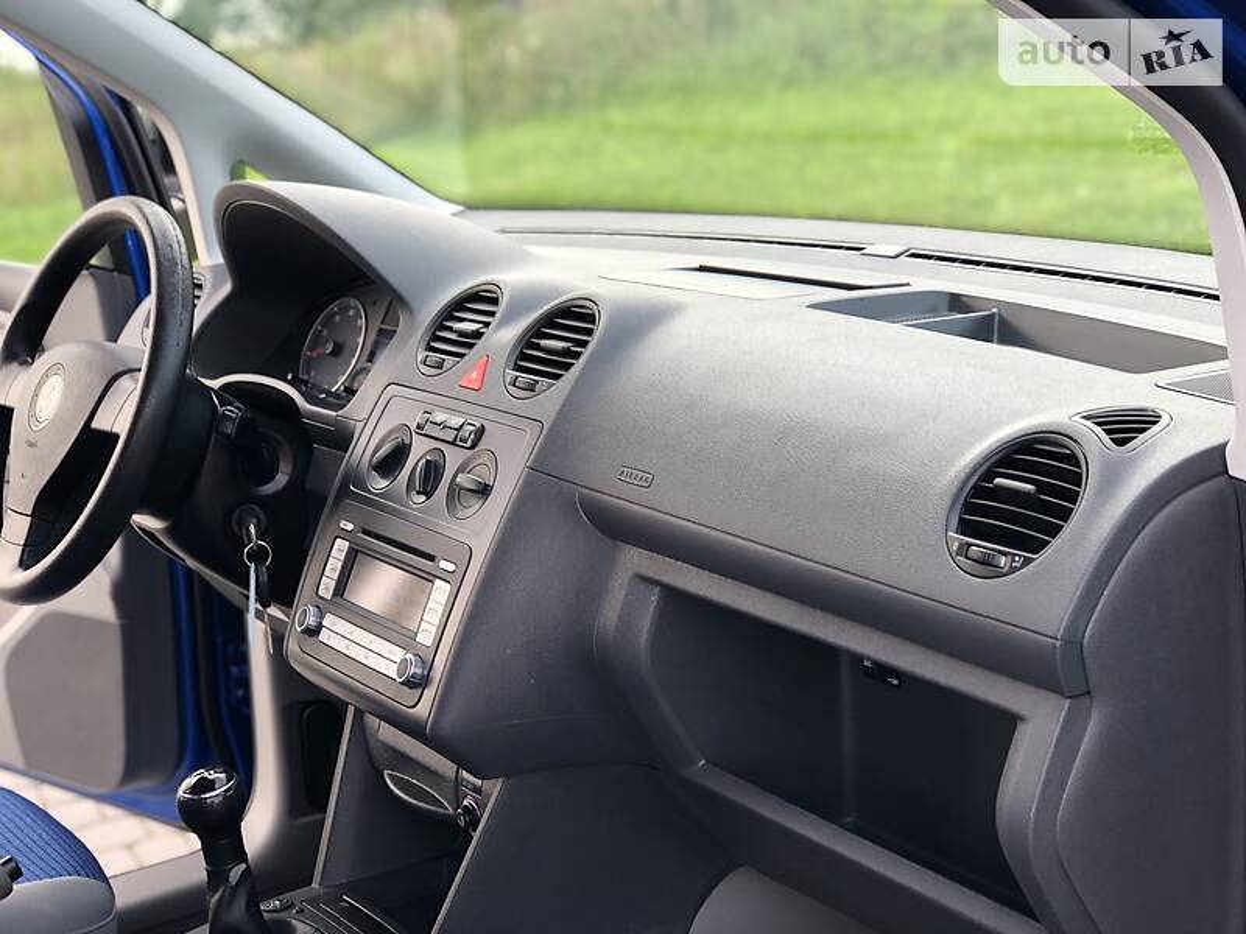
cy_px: 467
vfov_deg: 25.7
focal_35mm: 57
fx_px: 2052
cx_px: 623
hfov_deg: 33.8
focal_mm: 6.6
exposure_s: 1/60
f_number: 2.8
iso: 32
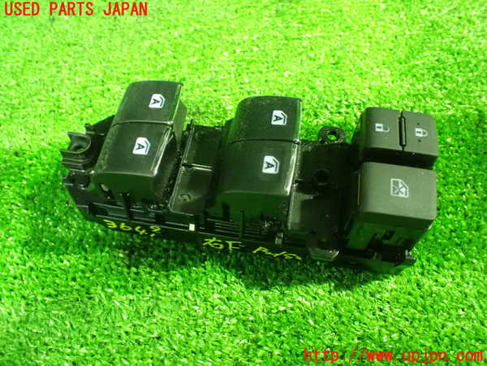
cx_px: 244
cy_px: 183
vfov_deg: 46.8
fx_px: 422
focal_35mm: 30
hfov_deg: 60.0
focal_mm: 5.4
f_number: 2.3
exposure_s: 1/25
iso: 1600
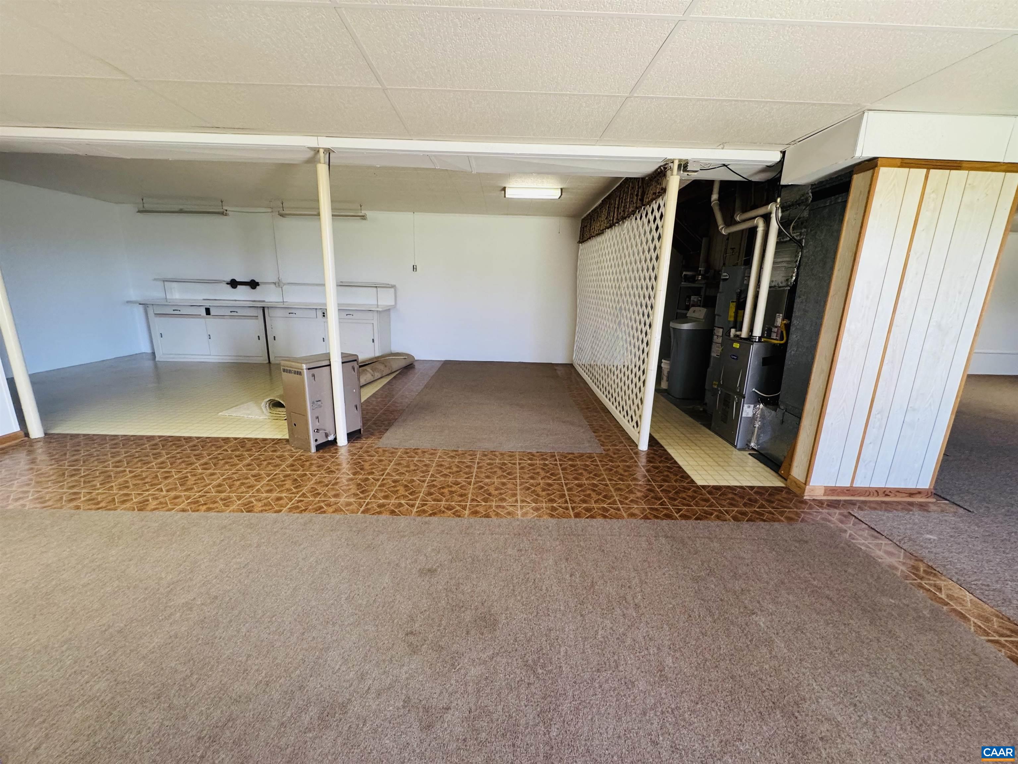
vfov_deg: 85.7
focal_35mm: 14
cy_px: 382
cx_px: 509
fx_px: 412
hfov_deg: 102.1
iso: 250
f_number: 2.2
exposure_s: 1/60
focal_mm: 2.22
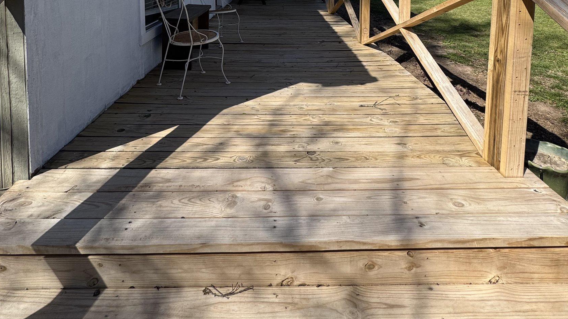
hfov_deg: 83.8
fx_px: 316
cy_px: -16
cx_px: 275
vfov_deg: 43.8
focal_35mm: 21
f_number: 2.2
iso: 50
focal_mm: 2.22
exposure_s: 1/1323
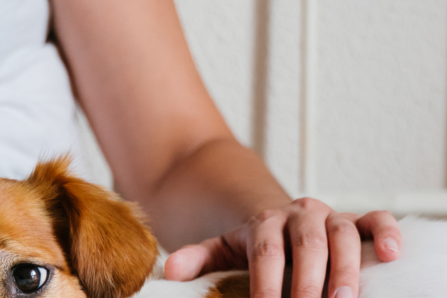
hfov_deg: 11.2
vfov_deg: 7.3
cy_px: 545
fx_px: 2259
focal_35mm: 182
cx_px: 20
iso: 1000
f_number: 2.8
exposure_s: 1/400
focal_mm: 43
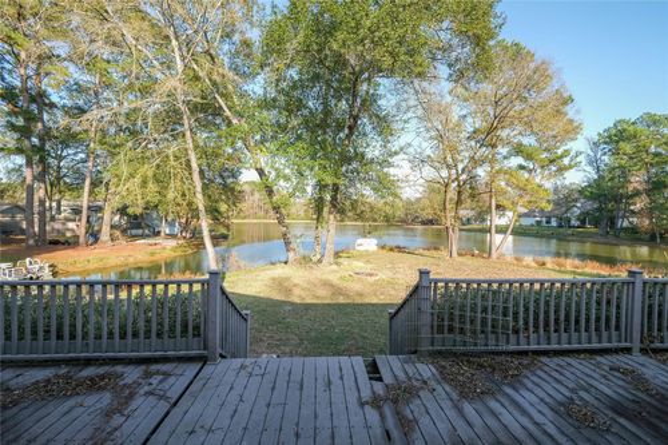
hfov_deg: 100.4
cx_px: 334
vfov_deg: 77.3
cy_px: 222
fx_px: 278
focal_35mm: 15
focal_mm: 10
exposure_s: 1/125
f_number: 5.6
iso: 80
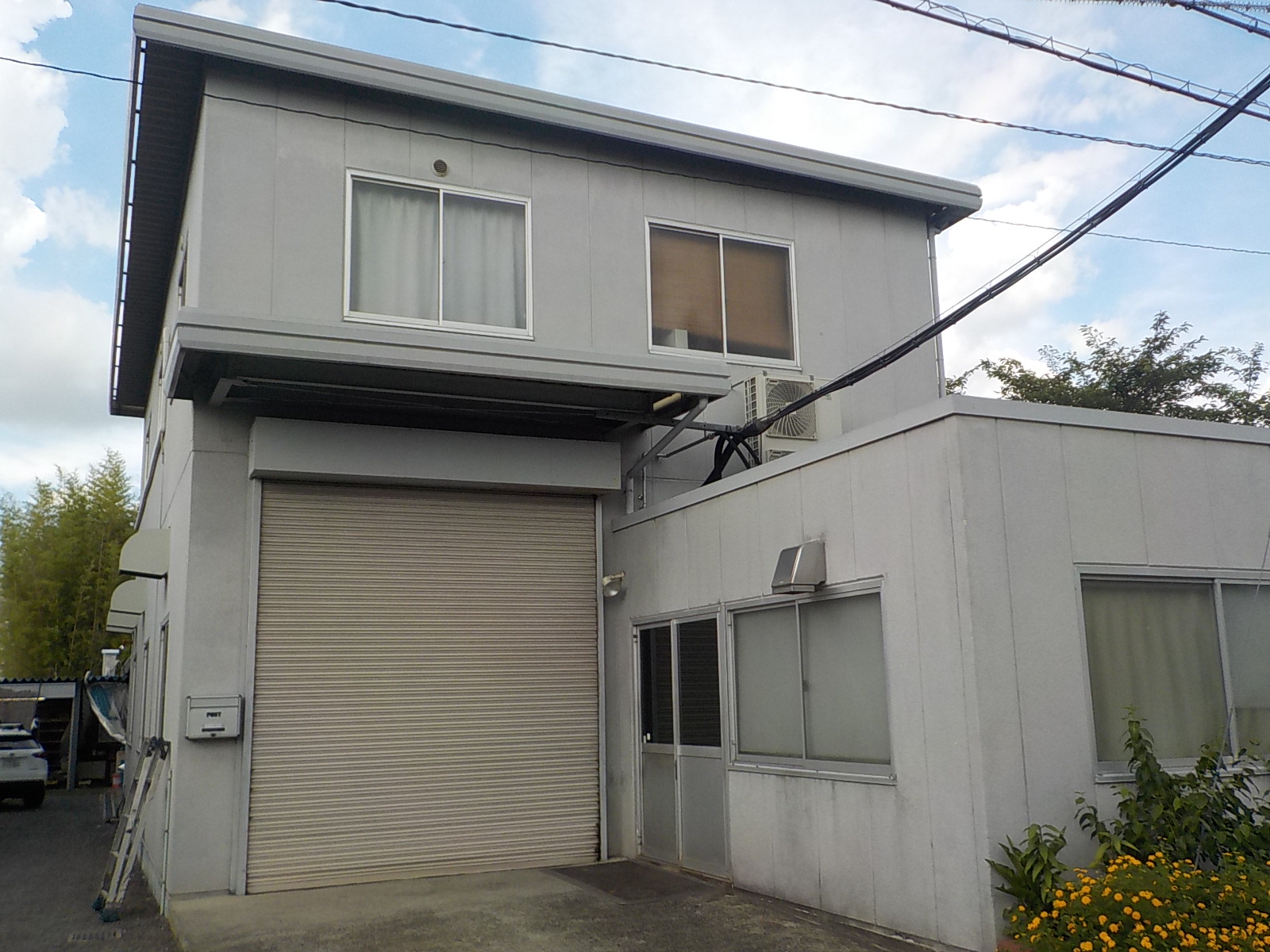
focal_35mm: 30
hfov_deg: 60.0
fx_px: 1101
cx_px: 635
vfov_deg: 46.8
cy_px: 476
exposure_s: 1/800
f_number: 3.3
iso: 125
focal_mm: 4.1
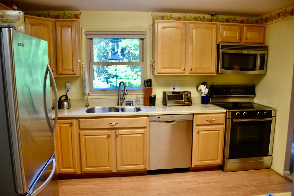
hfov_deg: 67.4
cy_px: 98
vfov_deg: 47.9
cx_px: 147
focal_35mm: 27
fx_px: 220
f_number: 3.5
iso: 400
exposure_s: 1/60
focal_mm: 18
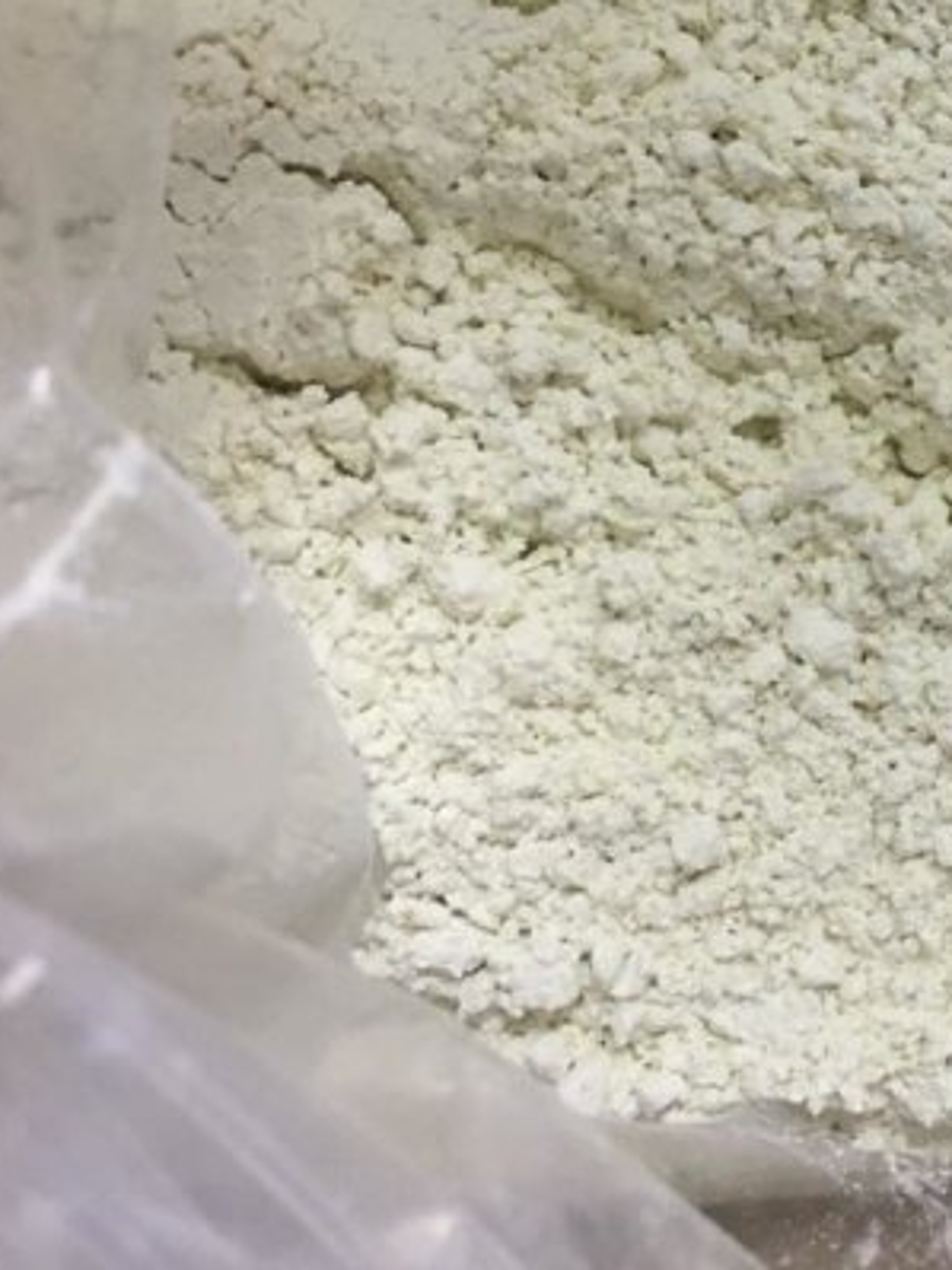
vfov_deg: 30.7
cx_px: 946
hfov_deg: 22.7
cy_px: 336
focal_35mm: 62
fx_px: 2275
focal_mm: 4.15
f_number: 2.2
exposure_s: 1/17
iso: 100
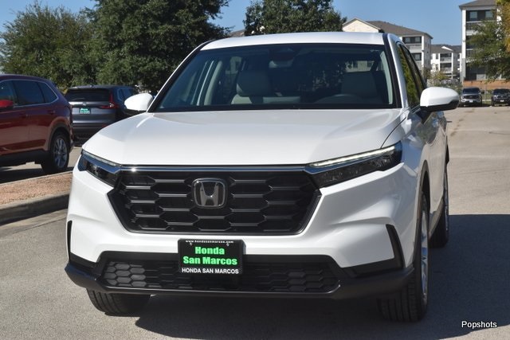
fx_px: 1020
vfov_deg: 18.9
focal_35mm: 72
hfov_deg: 28.1
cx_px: 255
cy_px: 170
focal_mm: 48
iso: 200
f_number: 11
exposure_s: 1/500
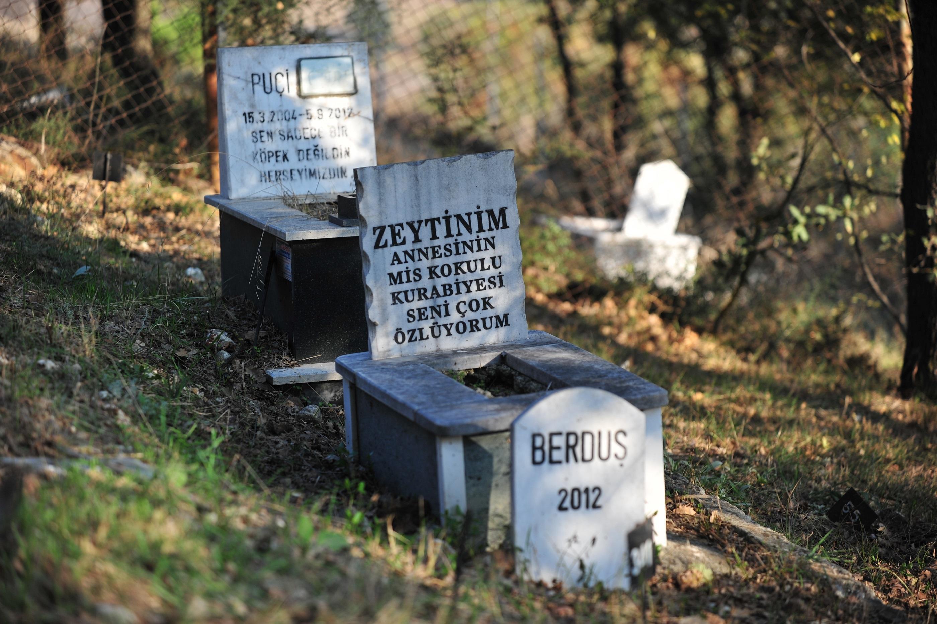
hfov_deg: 10.3
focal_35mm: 200
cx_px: 468
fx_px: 5202
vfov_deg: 6.9
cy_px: 312
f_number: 2.8
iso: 250
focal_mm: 200
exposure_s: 1/1000
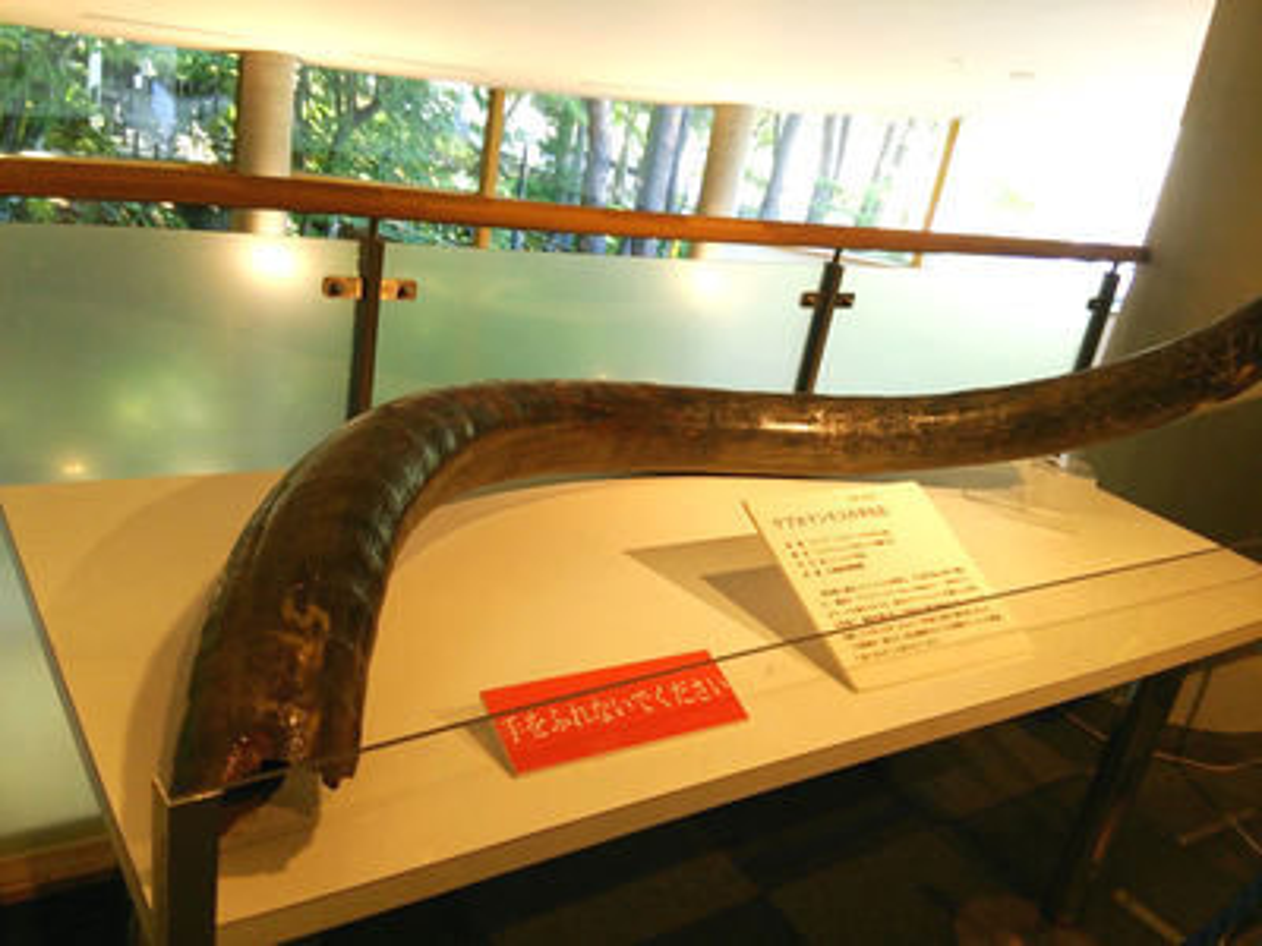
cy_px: 473
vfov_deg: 46.8
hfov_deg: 60.0
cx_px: 631
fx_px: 1094
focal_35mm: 30
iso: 80
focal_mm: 4.06
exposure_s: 1/44
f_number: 1.94
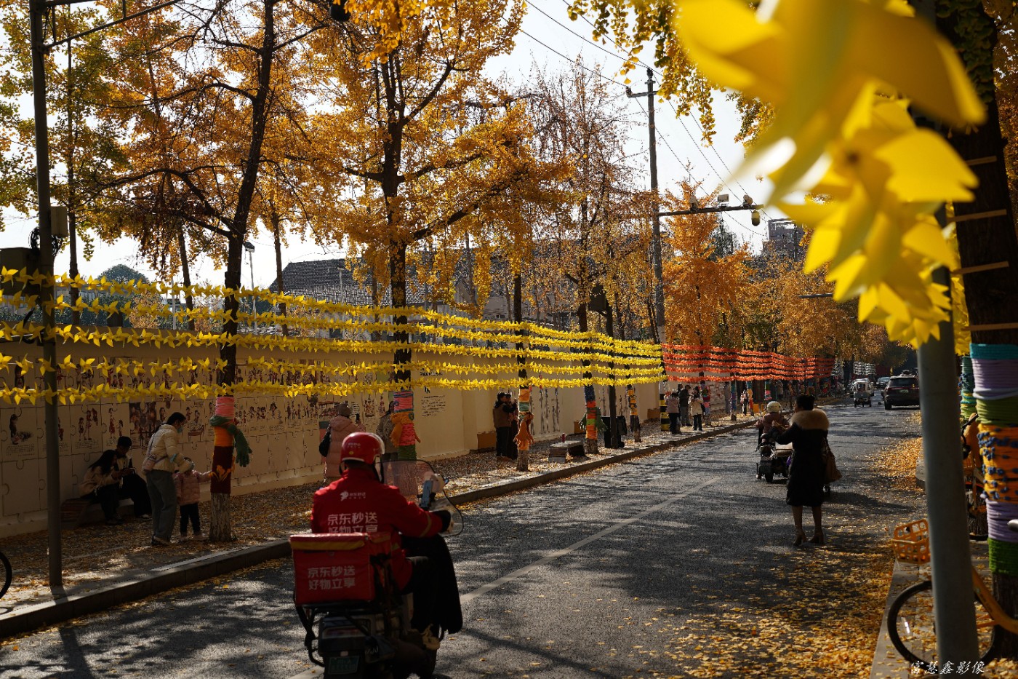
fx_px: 1301
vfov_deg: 29.2
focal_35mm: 46
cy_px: 340
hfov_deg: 42.7
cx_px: 509
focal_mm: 46
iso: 100
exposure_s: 1/800
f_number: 4.5
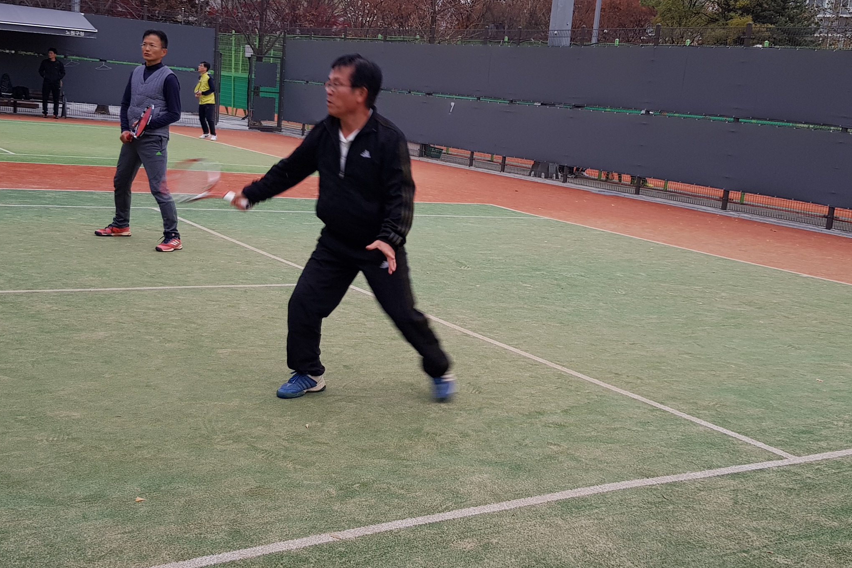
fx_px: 899
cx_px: 414
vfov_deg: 35.0
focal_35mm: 38
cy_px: 296
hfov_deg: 50.7
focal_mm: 4.2
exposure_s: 1/52
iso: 40
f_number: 1.7
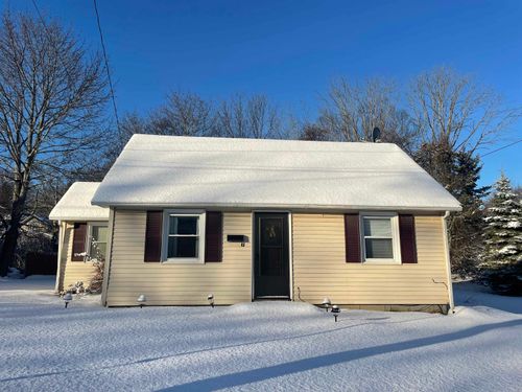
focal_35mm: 26
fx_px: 392
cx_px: 261
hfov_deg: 67.3
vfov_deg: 53.1
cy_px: 196
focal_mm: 4.2
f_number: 1.6
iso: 32
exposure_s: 1/4831
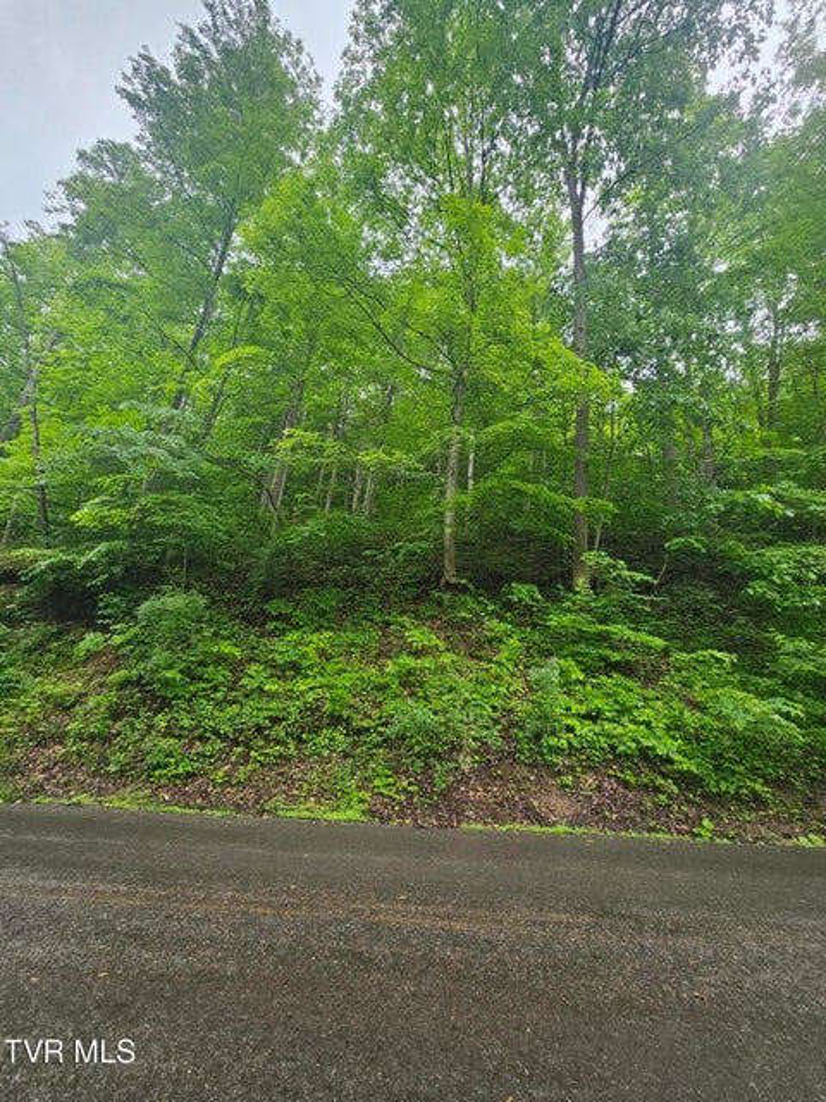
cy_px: 551
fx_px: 414
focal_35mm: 13
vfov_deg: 106.2
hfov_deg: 89.9
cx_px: 413
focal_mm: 2.2
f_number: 2.2
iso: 50
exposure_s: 1/320
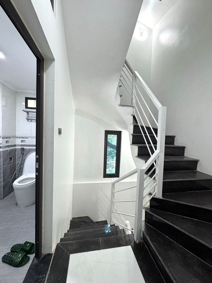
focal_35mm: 14
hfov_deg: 85.7
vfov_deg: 102.1
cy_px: 142
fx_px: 114
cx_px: 106
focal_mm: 2.22
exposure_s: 1/100
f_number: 2.2
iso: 200
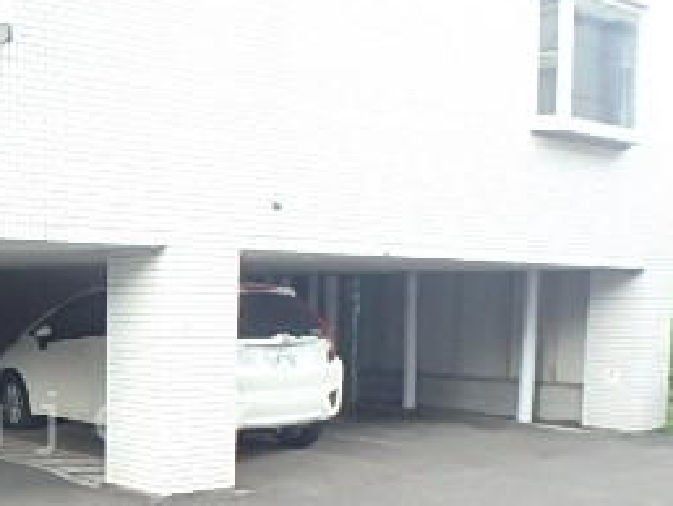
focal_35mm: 52
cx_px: 26
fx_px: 1012
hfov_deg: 34.1
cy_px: 423
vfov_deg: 27.4
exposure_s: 1/250
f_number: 3.5
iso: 800
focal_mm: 3.7
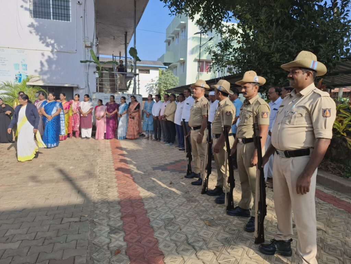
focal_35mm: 23
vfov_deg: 58.9
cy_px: 132
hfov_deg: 73.9
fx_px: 233
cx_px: 176
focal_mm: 5.54
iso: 50
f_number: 1.8
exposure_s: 1/1222
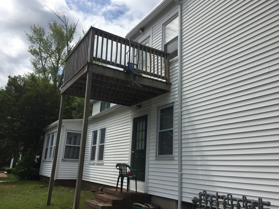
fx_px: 242
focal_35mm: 30
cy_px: 102
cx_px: 135
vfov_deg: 46.8
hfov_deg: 60.0
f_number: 2.2
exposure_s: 1/2639
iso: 32
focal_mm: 4.15
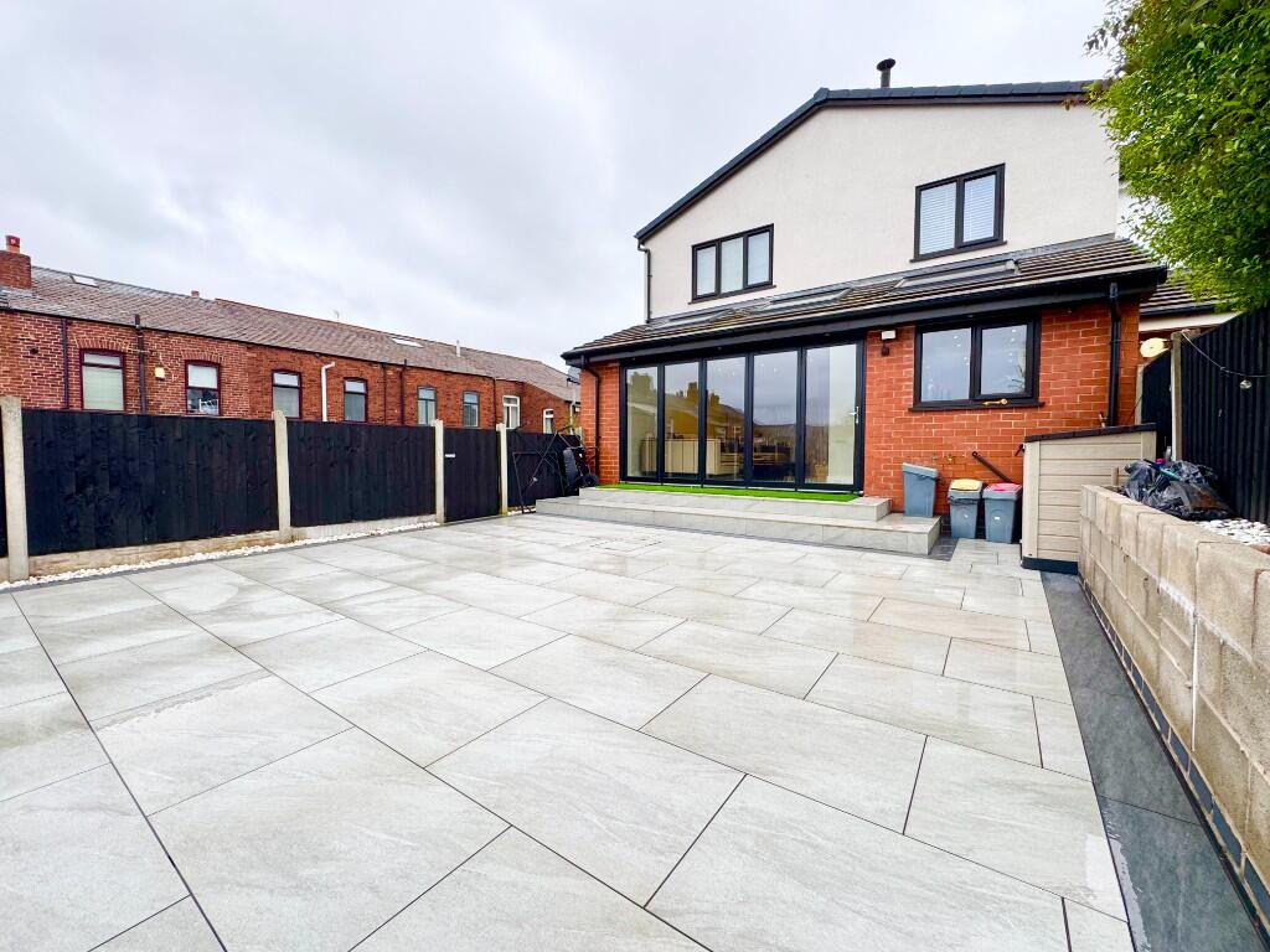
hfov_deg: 102.1
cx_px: 635
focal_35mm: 14
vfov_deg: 85.7
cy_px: 476
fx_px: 514
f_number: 2.2
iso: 40
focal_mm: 2.22
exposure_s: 1/313
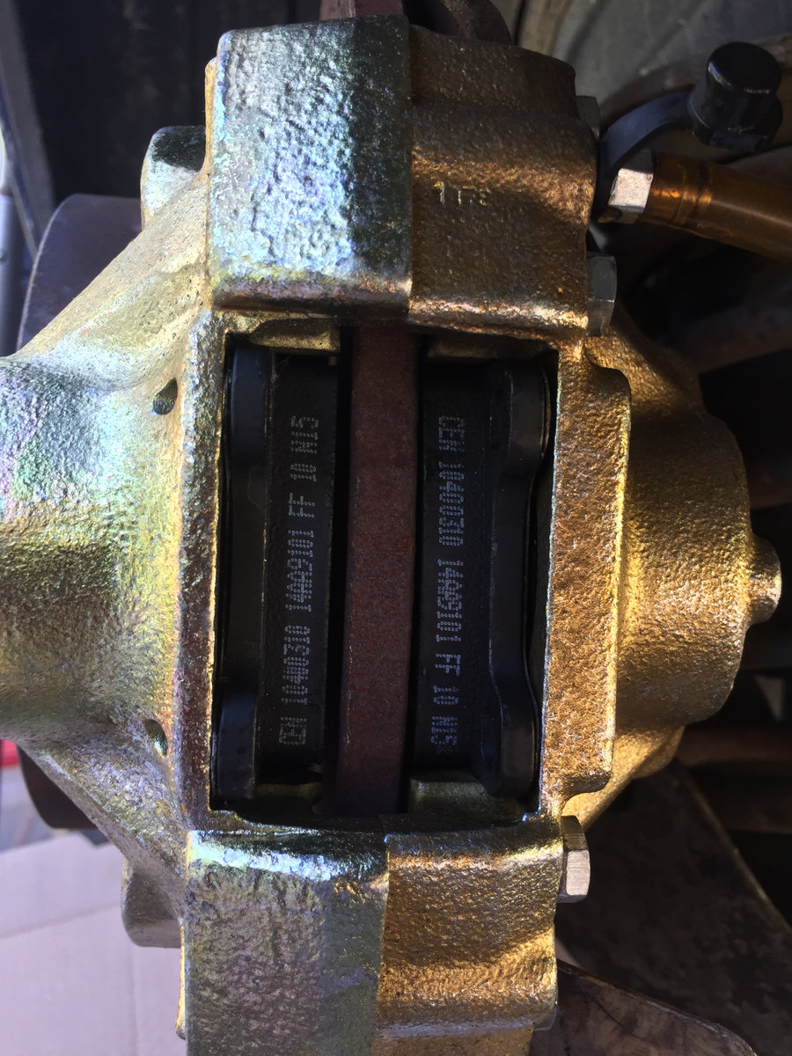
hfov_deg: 48.2
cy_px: 528
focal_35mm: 29
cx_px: 396
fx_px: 885
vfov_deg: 61.7
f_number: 2.2
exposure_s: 1/40
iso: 32
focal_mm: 4.15
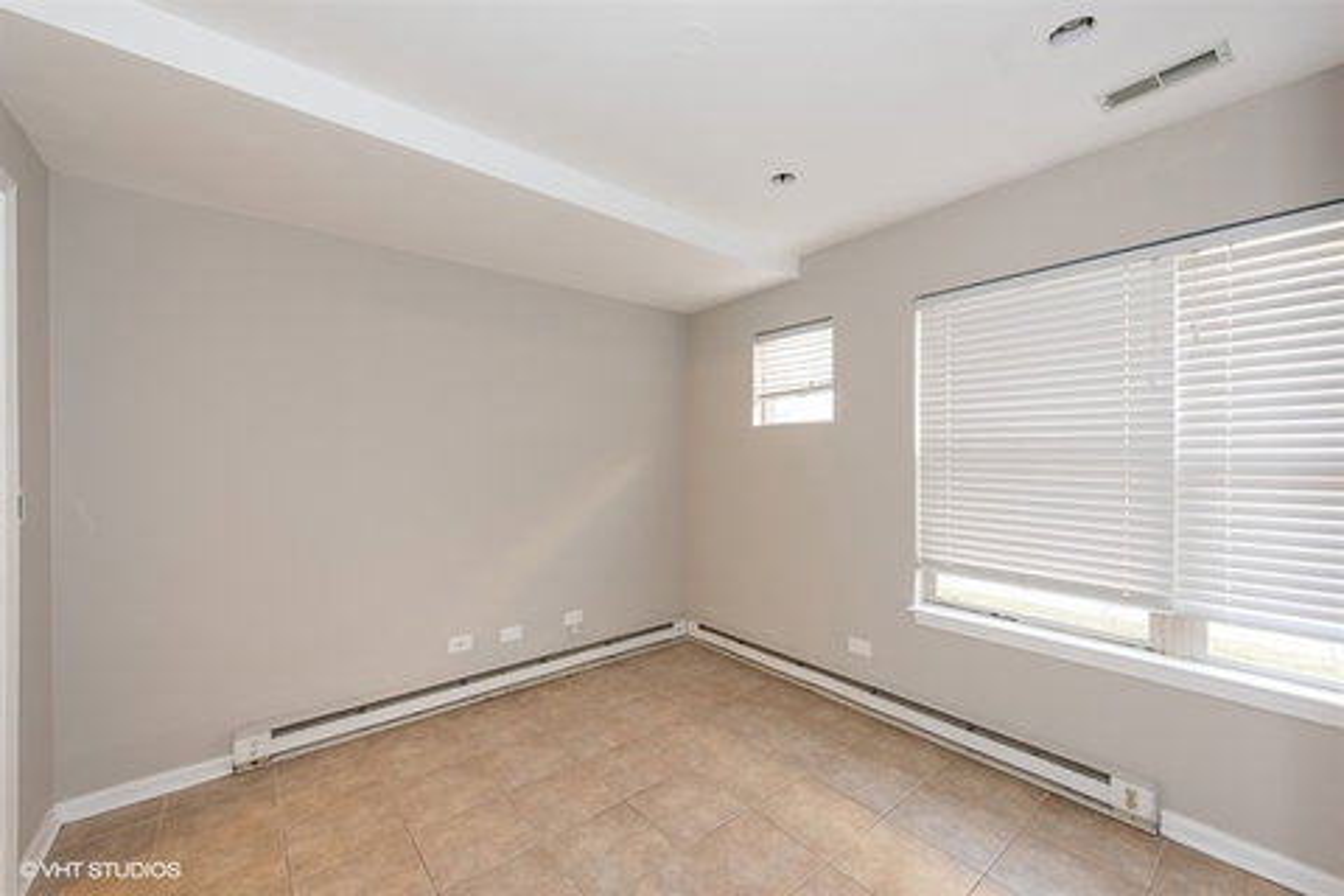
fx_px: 523
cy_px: 448
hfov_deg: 104.3
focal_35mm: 14
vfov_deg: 81.2
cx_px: 672
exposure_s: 1/8
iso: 200
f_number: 8
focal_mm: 14
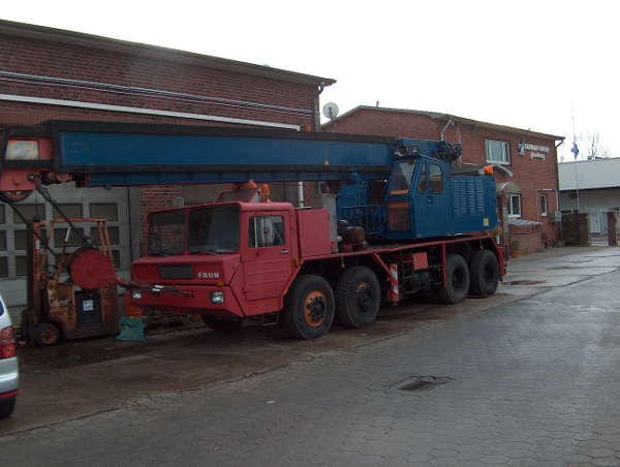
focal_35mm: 37
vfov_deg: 38.8
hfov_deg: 50.1
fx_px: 664
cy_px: 234
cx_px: 310
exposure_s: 1/222
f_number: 3.4
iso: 100
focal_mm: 7.6
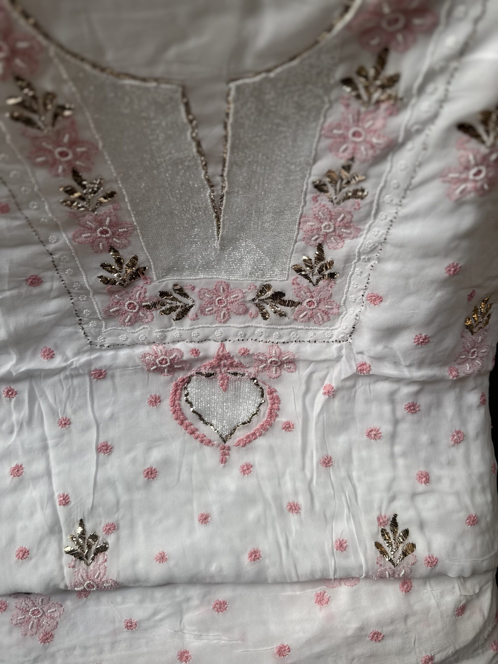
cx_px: 249
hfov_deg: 56.8
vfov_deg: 71.6
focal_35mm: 24
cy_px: 332
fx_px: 460
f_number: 1.78
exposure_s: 1/1062
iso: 80
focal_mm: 6.86
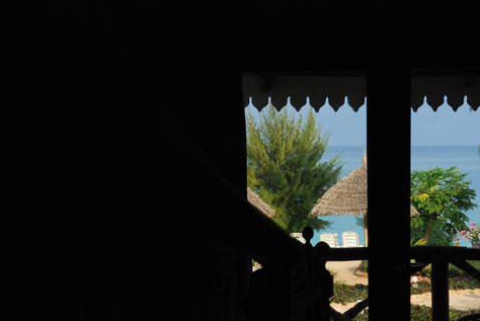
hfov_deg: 21.8
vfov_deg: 14.7
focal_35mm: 93
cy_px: 209
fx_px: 1241
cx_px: 335
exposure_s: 1/400
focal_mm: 42
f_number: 11
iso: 800
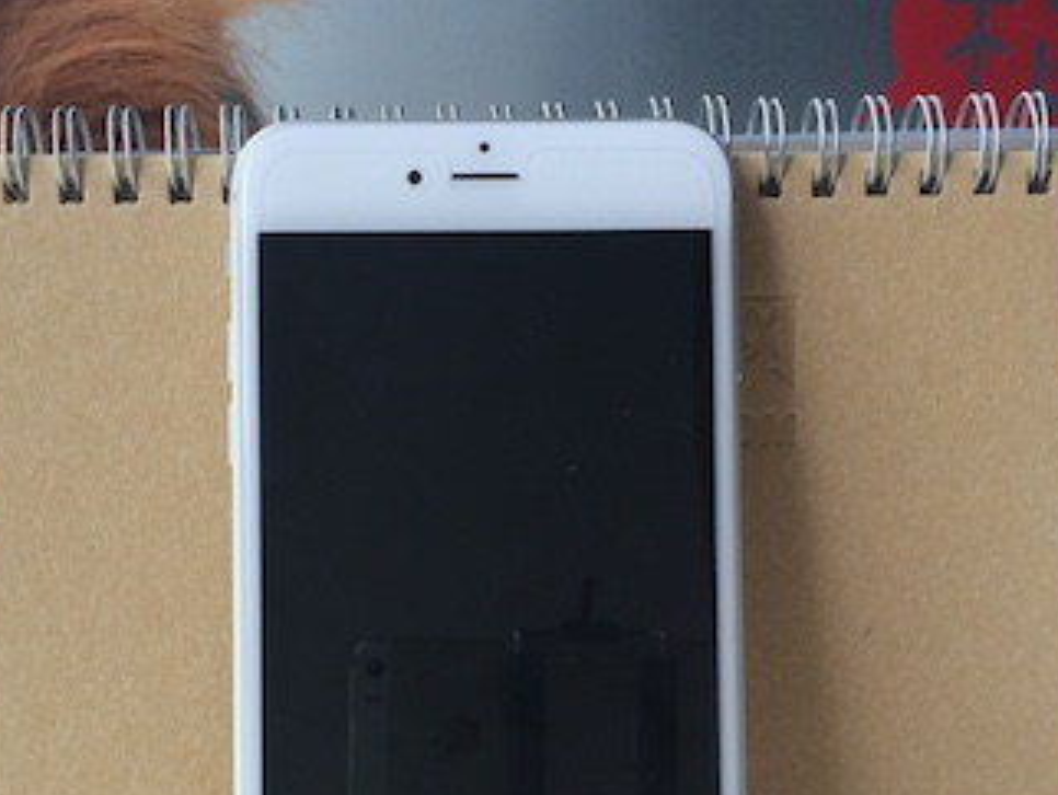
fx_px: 1652
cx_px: 411
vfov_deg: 26.7
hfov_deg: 35.4
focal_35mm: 54
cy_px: 604
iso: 32
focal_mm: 4.15
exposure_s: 1/175
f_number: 2.2
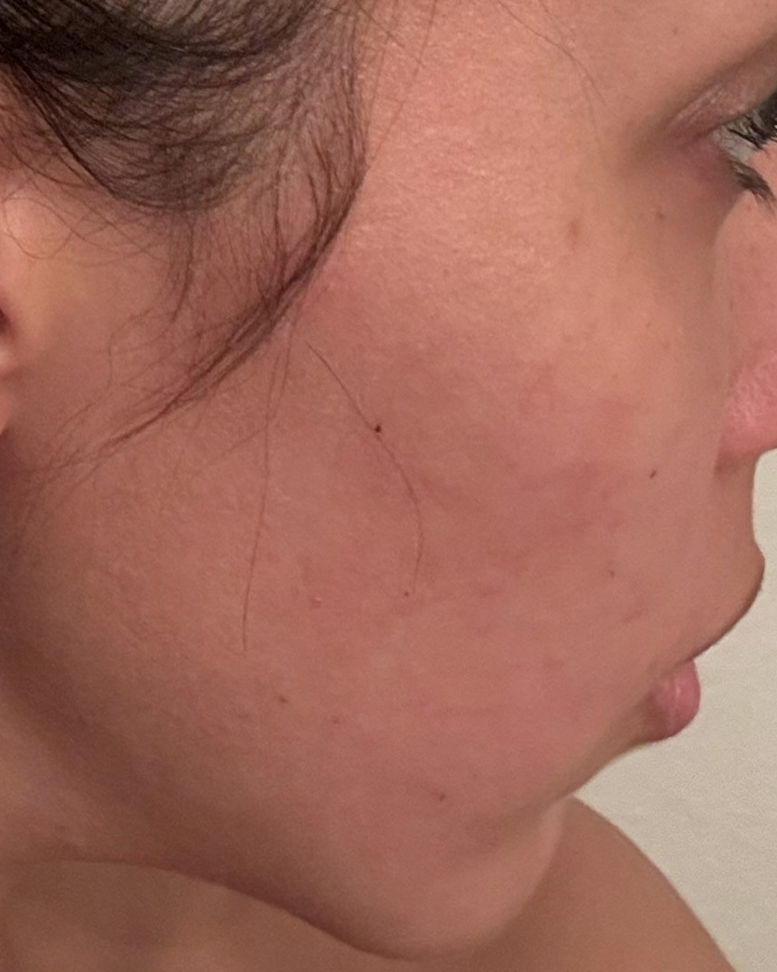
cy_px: -300
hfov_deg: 17.4
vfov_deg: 20.5
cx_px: -91
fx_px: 2444
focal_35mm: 85
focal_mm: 2.69
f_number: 1.9
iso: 320
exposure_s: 1/40
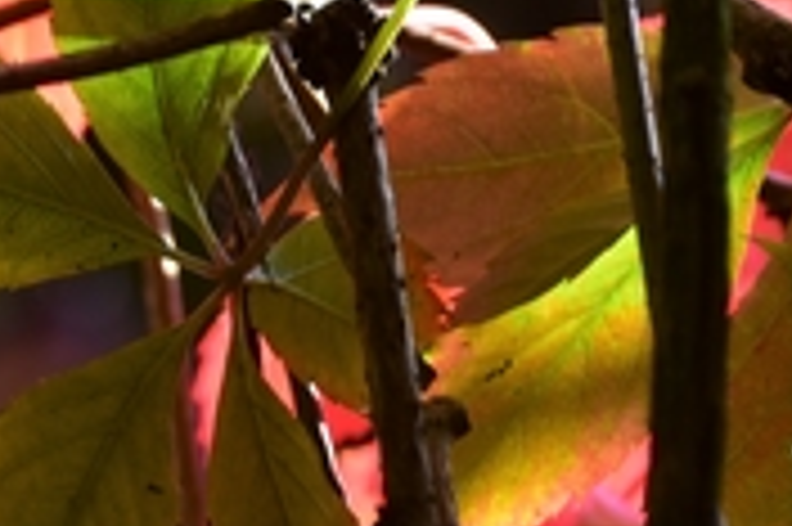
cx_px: -171
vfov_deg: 2.1
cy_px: -261
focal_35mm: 665
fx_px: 14616
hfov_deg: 3.1
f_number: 10
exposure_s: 1/60
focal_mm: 130
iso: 250
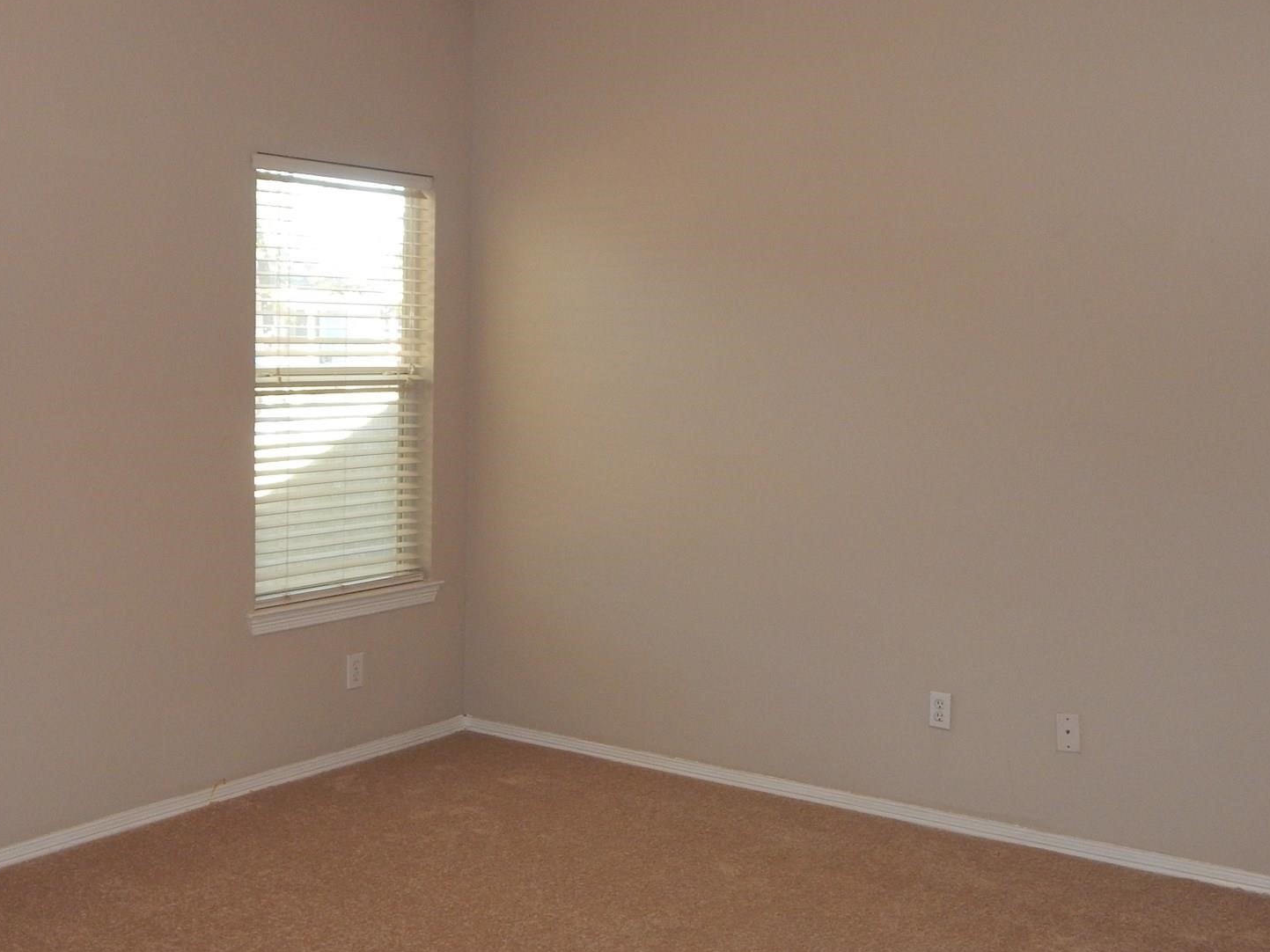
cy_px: 454
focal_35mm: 44
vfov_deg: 32.9
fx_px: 1614
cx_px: 543
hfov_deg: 42.8
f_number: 3.2
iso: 200
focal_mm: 5.6
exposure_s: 1/30
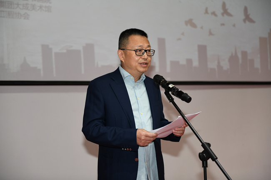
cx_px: 136
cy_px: 90
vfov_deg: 21.9
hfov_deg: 32.4
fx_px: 467
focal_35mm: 62
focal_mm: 62
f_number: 2.8
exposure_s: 1/200
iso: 1000
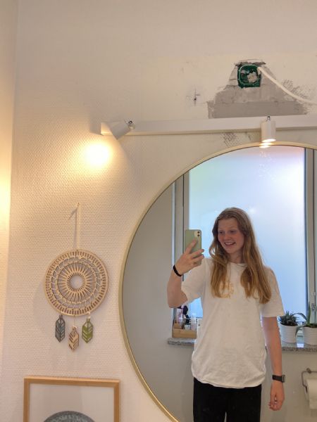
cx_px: 158
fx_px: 317
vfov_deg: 67.3
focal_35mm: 26
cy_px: 211
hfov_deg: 53.1
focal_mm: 4.25
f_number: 1.8
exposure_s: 1/116
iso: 32
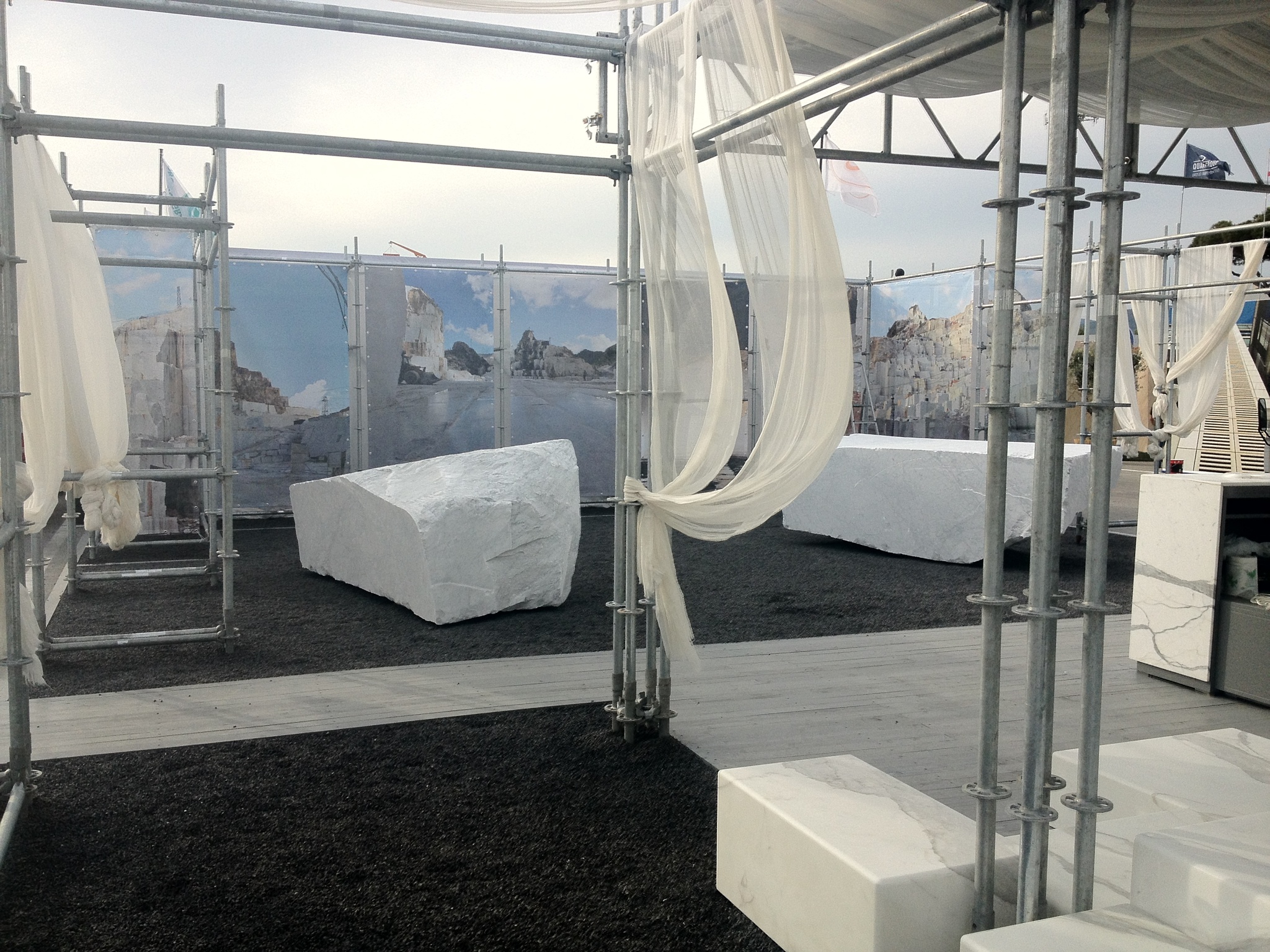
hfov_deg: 52.6
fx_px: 1284
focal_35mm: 35
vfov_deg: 40.7
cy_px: 476
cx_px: 635
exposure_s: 1/1022
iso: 64
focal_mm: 4.28
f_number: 2.4
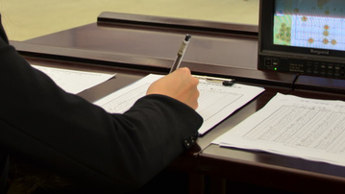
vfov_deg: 12.3
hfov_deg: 21.7
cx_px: 111
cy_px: 19
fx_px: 896
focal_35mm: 98
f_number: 5
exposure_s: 1/100
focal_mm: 35
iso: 400
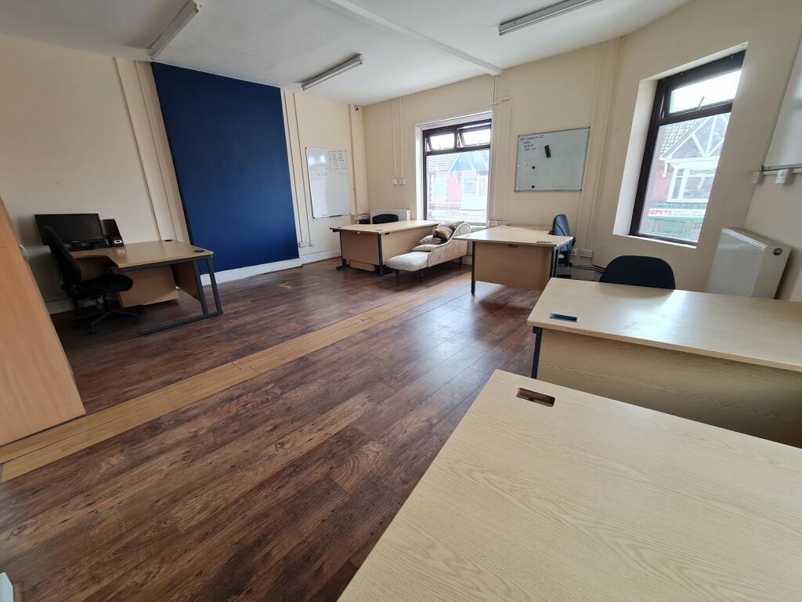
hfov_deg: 106.2
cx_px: 401
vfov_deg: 89.9
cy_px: 301
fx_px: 301
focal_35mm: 13
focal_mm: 2.2
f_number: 2.2
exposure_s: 1/50
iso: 100
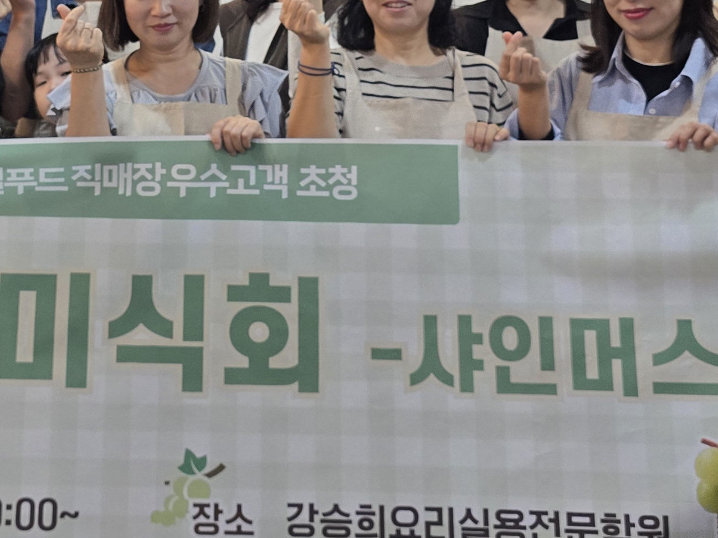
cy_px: -29
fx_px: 1473
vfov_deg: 19.9
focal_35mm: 71
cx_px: 176
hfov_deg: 27.0
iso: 160
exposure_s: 1/120
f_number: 1.7
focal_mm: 6.3
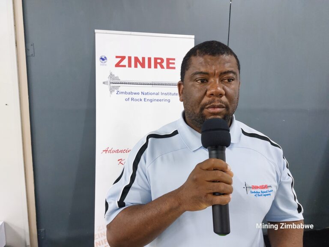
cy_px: 124
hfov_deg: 71.6
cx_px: 164
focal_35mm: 24
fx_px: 228
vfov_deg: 56.8
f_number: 1.8
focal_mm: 5.23
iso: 640
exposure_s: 1/25
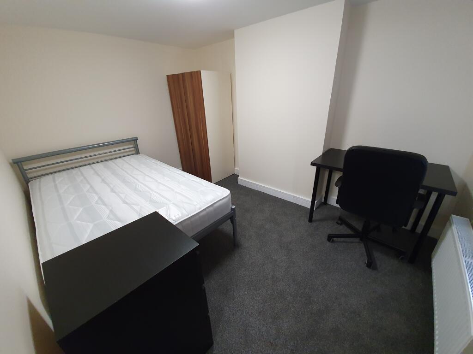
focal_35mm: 13
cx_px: 236
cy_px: 177
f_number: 2.2
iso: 320
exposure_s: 1/50
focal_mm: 1.8
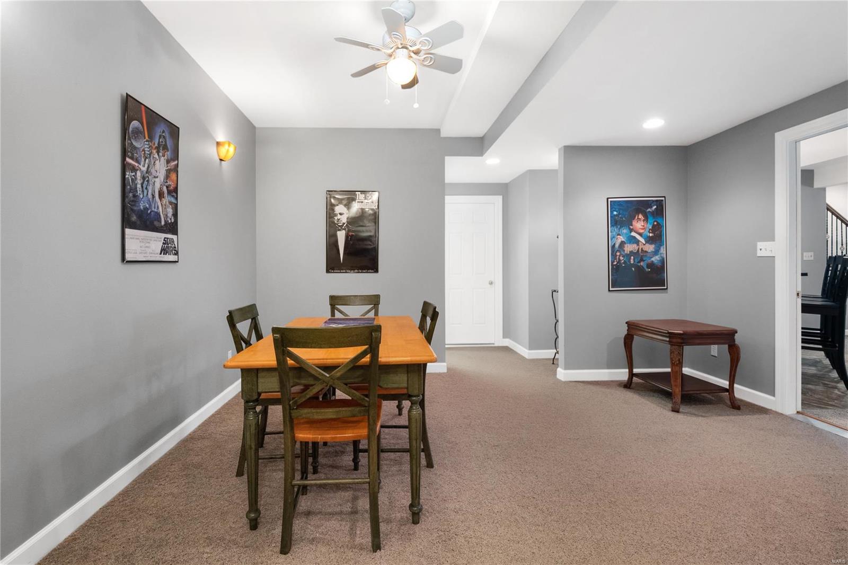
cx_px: 424
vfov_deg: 73.7
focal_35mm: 16
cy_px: 282
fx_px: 377
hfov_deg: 96.7
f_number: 10
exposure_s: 1
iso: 400
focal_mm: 8
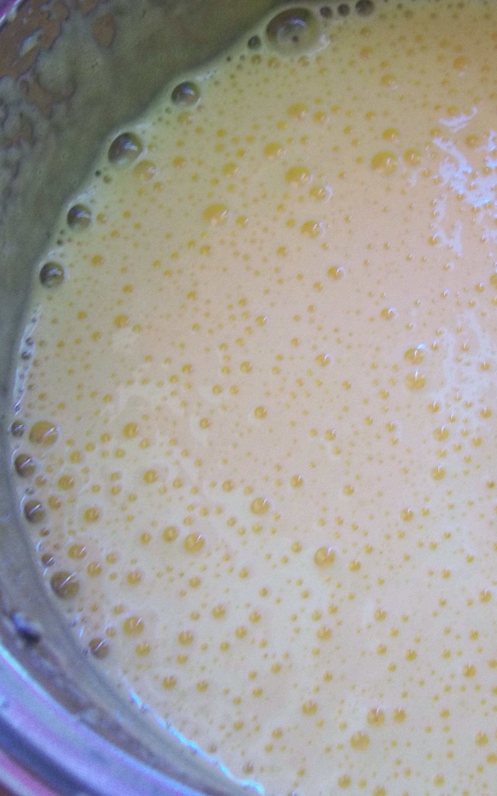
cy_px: 402
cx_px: 423
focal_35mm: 46
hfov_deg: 27.2
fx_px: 997
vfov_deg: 43.5
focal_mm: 5.7
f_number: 2.9
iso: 160
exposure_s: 1/13
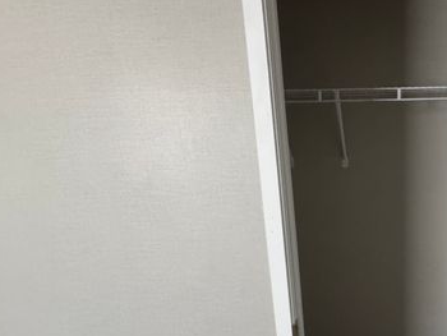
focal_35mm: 28
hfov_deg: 57.4
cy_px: 229
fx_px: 362
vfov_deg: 48.8
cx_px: 373
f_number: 2.2
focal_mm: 2.22
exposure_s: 1/60
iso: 1250
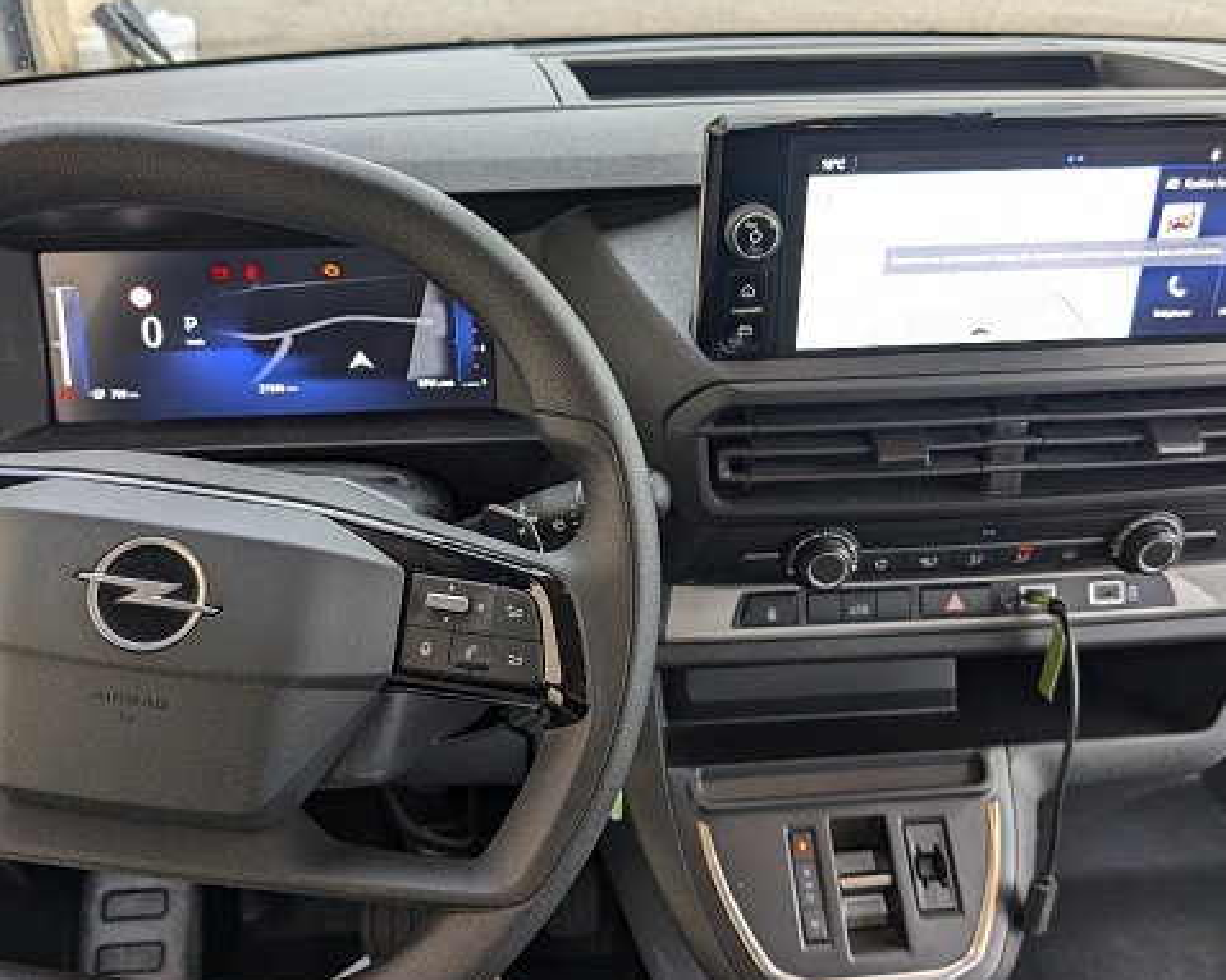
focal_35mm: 33
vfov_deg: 44.5
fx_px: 1197
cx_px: 601
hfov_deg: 54.2
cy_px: 463
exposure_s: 1/50
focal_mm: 4.38
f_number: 1.73
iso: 58
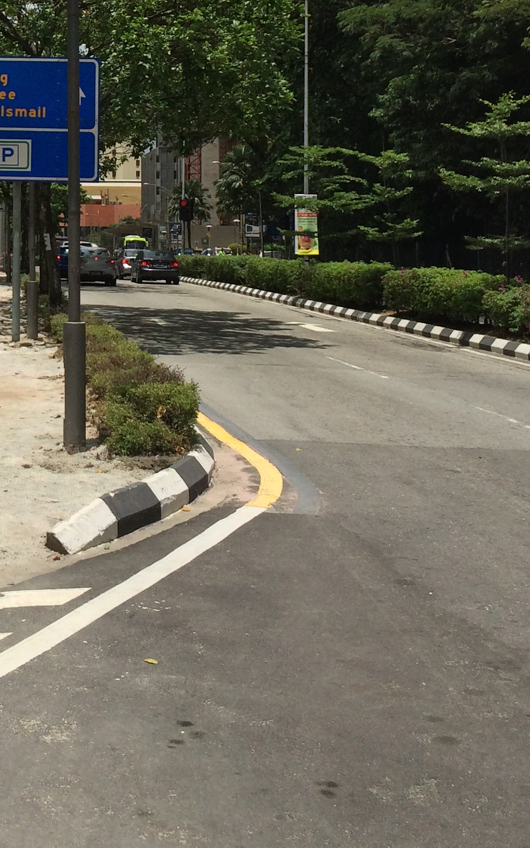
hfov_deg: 19.0
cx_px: -30
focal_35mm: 66
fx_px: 1525
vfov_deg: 29.7
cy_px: 71
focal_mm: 4.12
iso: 40
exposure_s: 1/4566
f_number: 2.2
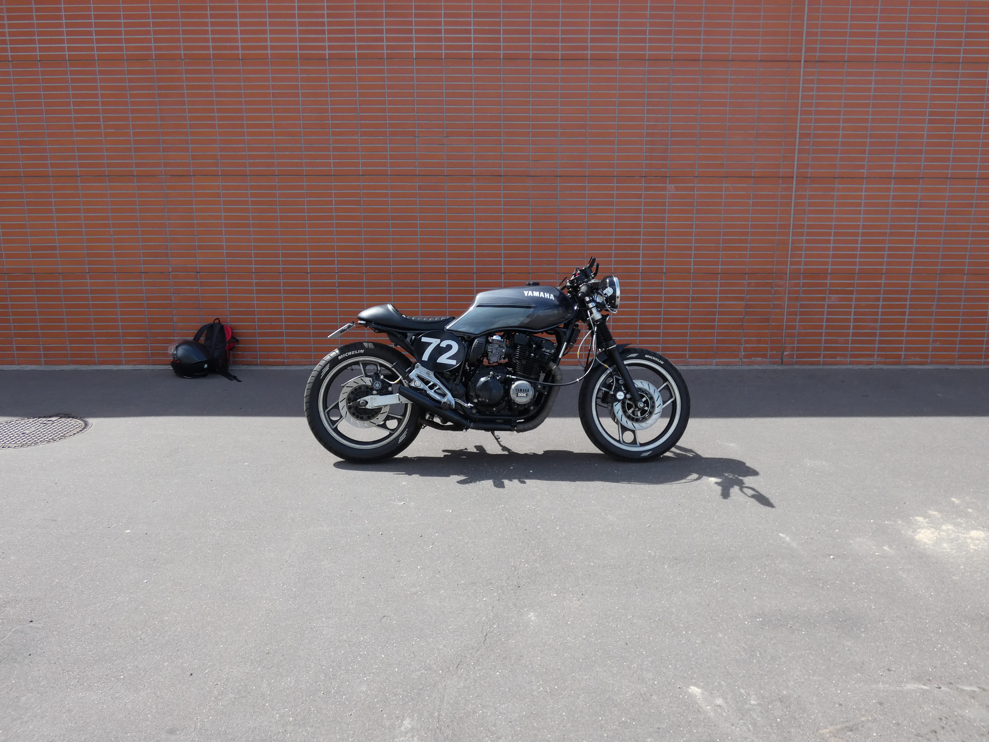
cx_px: 494
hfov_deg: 67.3
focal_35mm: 26
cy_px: 371
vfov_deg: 53.1
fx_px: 743
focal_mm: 4.6
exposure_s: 1/500
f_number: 3.1
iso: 80
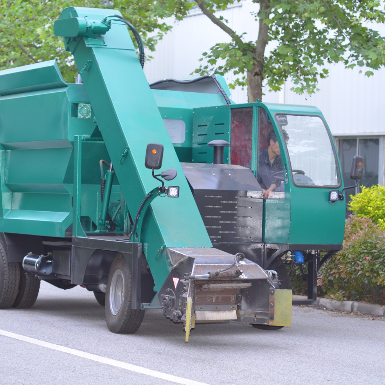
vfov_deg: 17.9
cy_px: 192
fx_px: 1221
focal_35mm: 97
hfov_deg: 17.9
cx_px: 159
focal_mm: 50
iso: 400
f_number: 2.8
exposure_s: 1/60
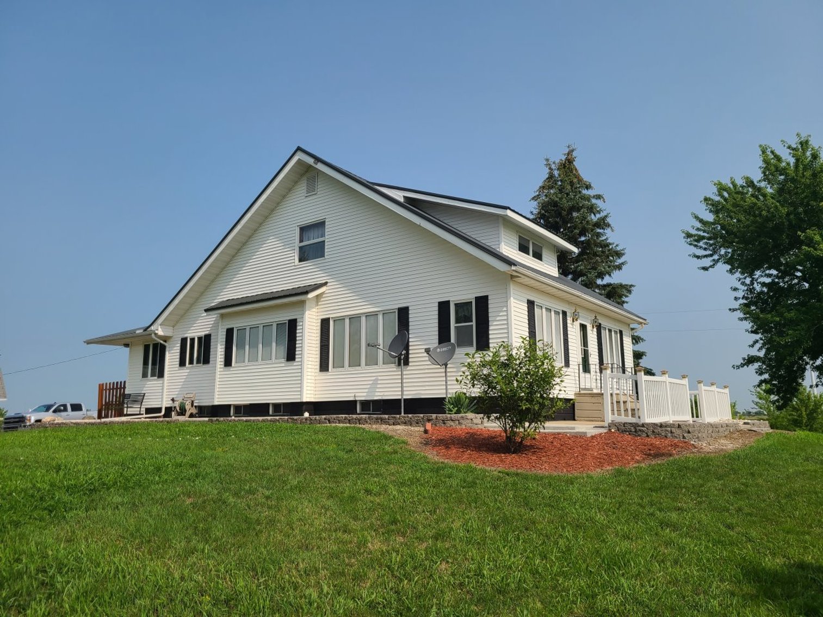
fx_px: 618
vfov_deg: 53.1
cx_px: 412
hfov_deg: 67.3
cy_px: 308
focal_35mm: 26
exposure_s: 1/3757
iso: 40
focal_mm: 5.4
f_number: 1.8
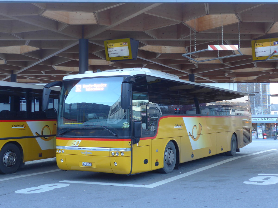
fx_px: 394
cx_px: 139
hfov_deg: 38.9
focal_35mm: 49
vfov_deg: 29.7
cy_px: 104
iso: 250
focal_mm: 10.1
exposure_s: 1/60
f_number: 3.2
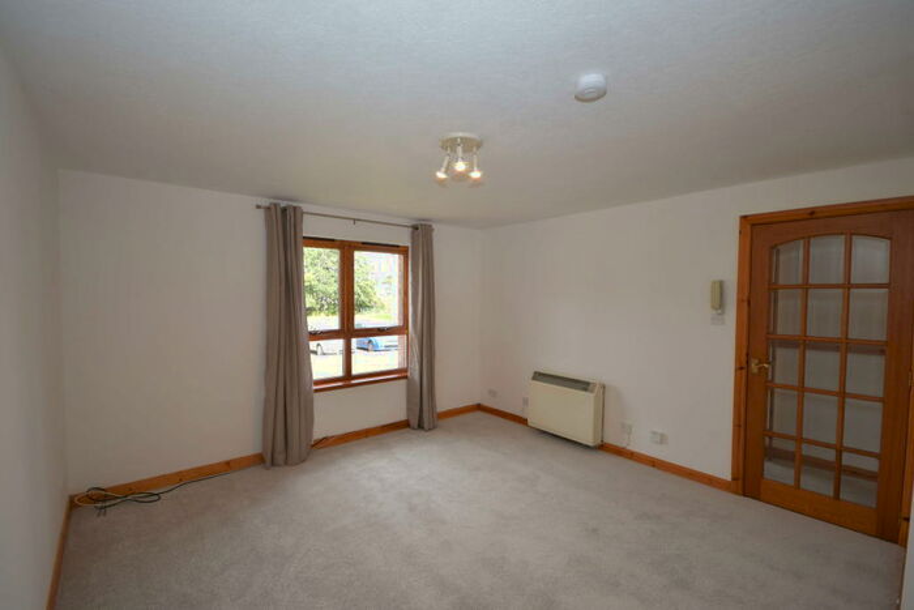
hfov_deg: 100.4
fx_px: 381
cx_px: 457
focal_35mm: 15
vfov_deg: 77.4
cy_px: 305
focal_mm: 10
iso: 280
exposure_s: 1/125
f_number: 4
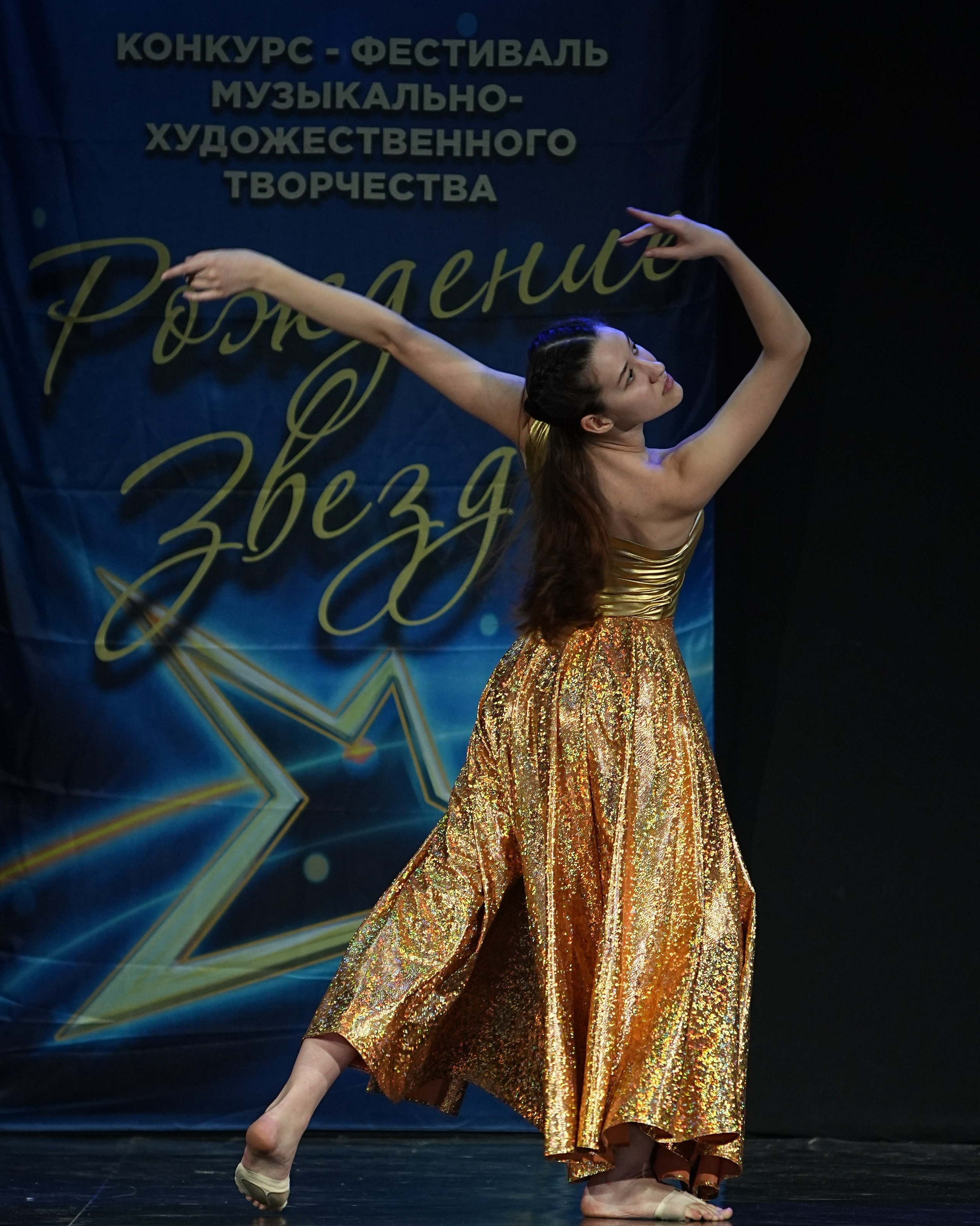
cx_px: 489
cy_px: 669
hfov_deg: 4.6
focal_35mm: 339
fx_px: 12291
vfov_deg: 5.7
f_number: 2.8
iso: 1250
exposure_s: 1/320
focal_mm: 200
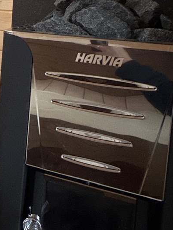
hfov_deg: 21.2
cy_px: 23
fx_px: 360
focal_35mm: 54
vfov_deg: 33.7
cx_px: -109
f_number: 2.2
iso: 500
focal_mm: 2.22
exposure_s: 1/60
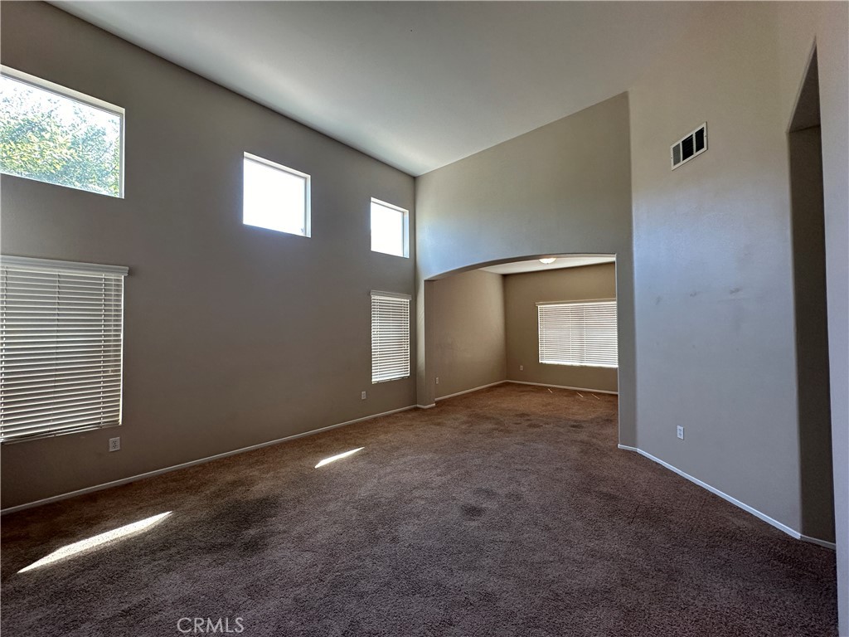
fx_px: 343
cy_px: 318
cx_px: 424
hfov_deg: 102.1
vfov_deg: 85.7
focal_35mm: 14
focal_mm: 2.22
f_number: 2.2
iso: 160
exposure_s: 1/120
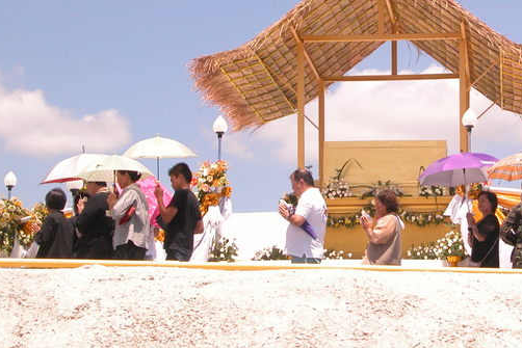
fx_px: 1682
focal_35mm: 116
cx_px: 370
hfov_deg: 17.6
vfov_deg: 11.8
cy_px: 79
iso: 100
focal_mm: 17.8
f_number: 5.9
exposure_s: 1/500
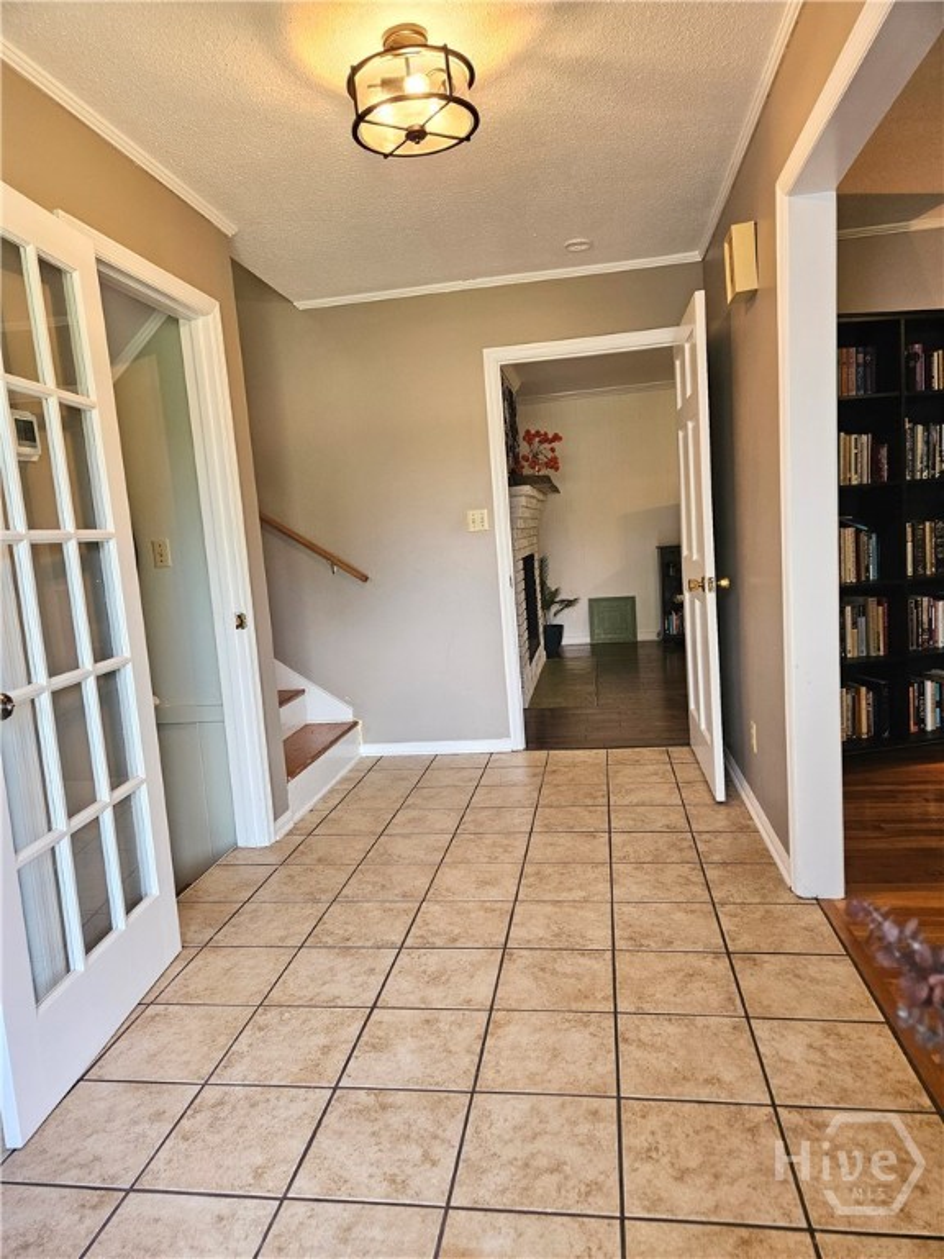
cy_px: 630
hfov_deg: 58.9
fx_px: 836
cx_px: 472
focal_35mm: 23
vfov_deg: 73.9
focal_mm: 5.4
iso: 200
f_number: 1.8
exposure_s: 1/120
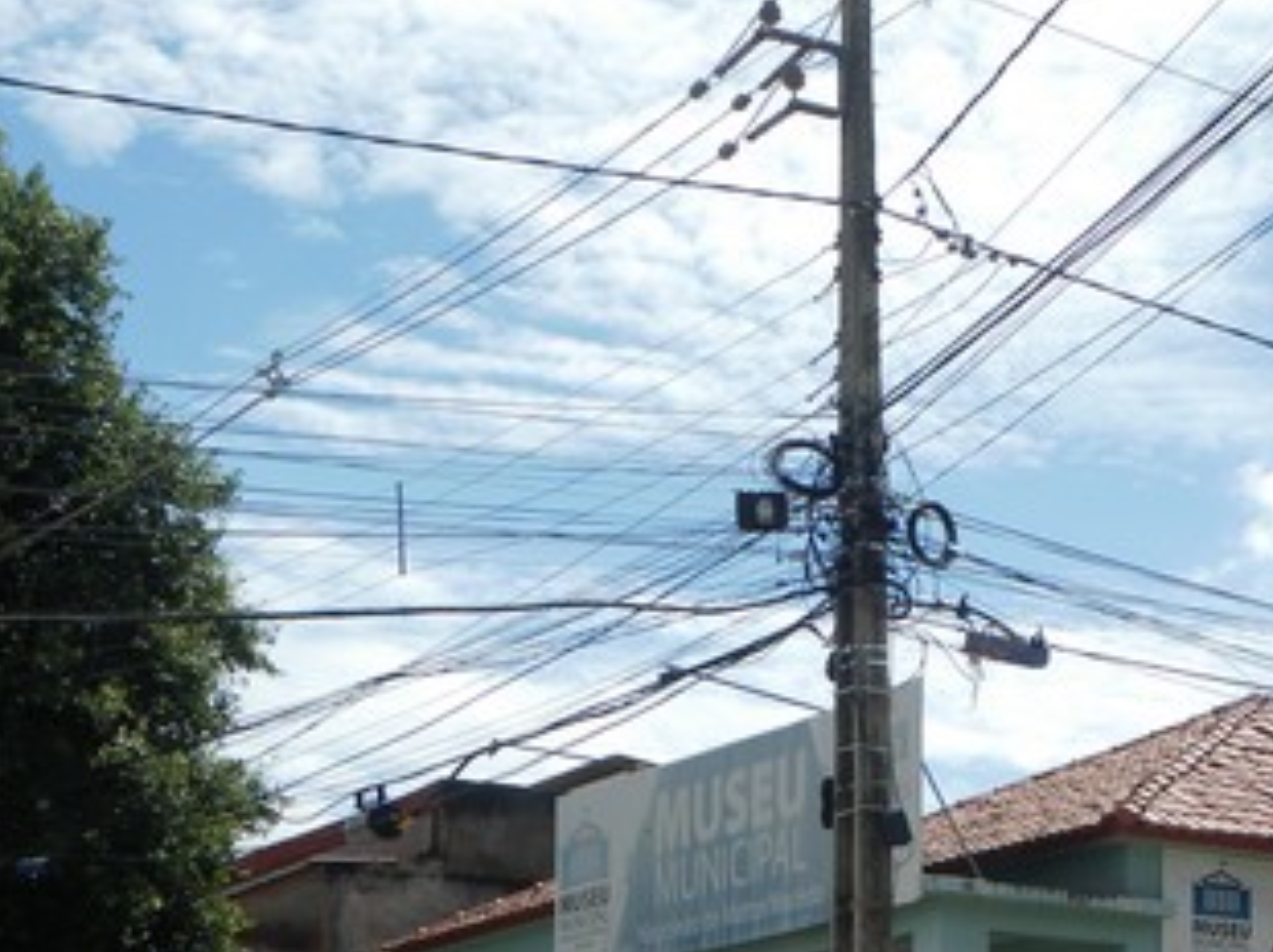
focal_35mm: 95
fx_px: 3491
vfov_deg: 15.3
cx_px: 1068
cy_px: 960
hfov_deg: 20.4
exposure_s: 1/400
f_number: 5.6
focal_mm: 8.2
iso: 64
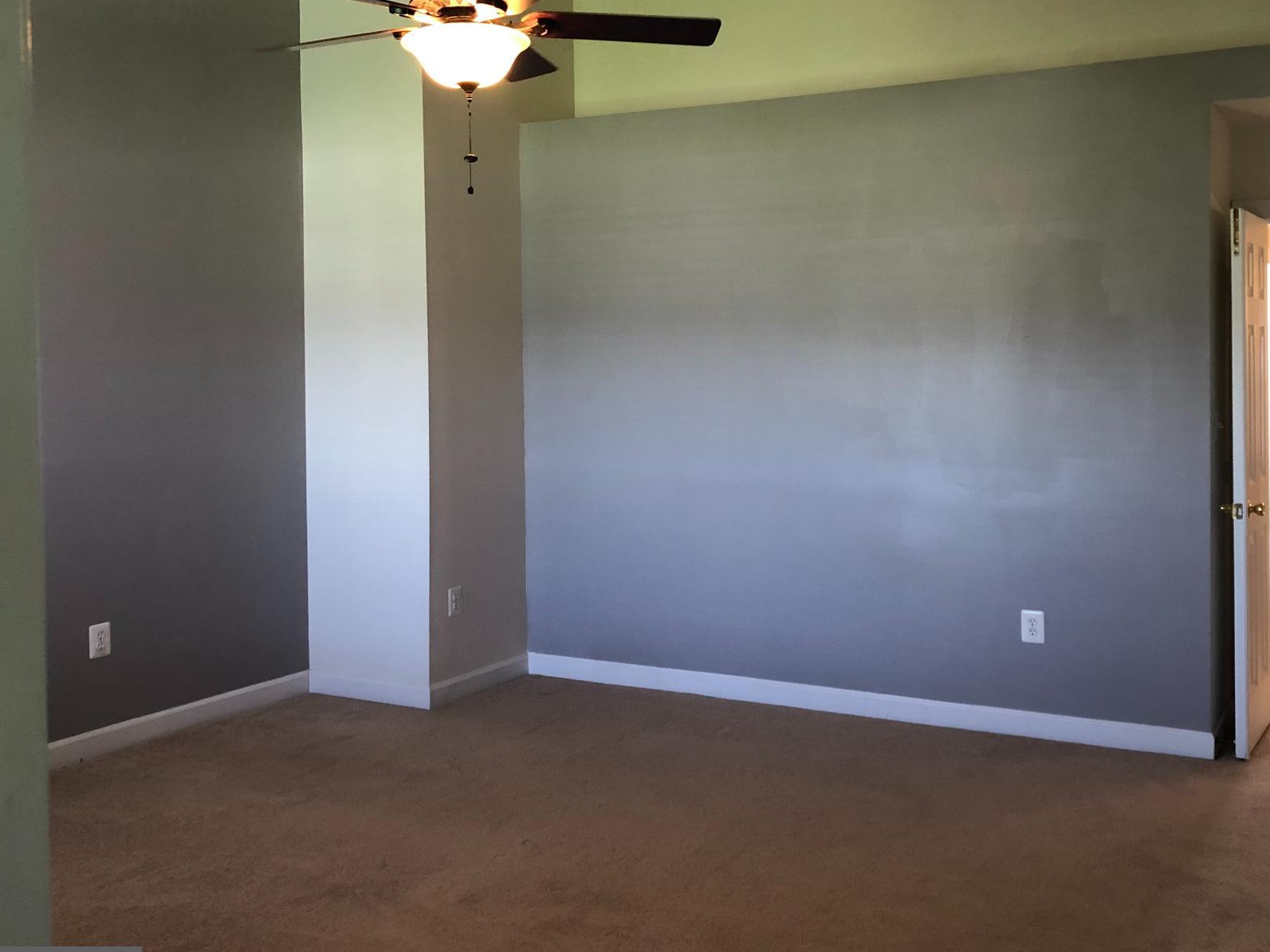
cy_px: 400
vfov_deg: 39.6
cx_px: 759
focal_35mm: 36
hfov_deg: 51.0
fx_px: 1321
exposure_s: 1/15
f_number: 1.8
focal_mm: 3.99
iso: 50
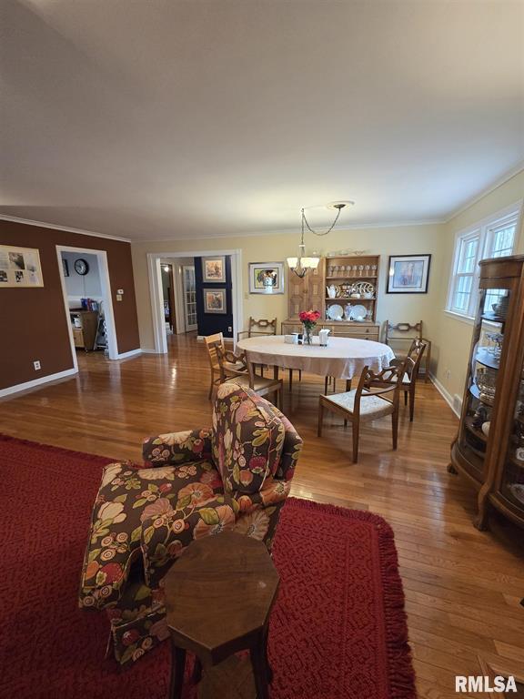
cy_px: 350
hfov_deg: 89.9
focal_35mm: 13
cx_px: 262
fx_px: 262
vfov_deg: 106.2
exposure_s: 1/60
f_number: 2.2
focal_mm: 2.2
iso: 400
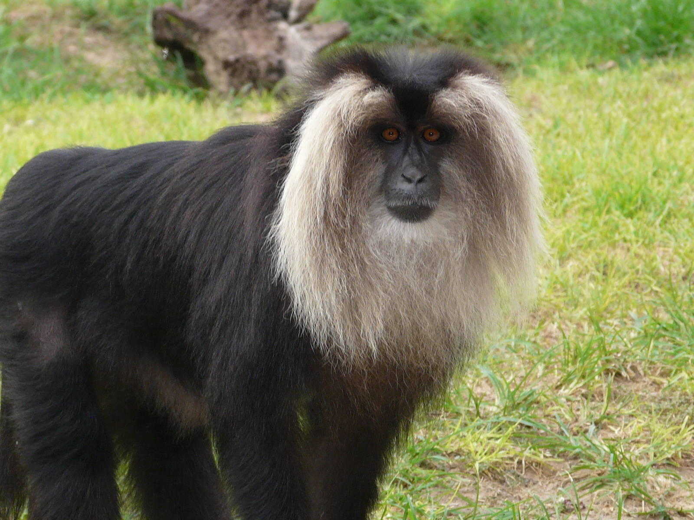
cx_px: 347
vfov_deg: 5.1
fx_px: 5854
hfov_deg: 6.8
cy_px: 260
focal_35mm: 292
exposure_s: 1/60
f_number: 3.6
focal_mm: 30
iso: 100
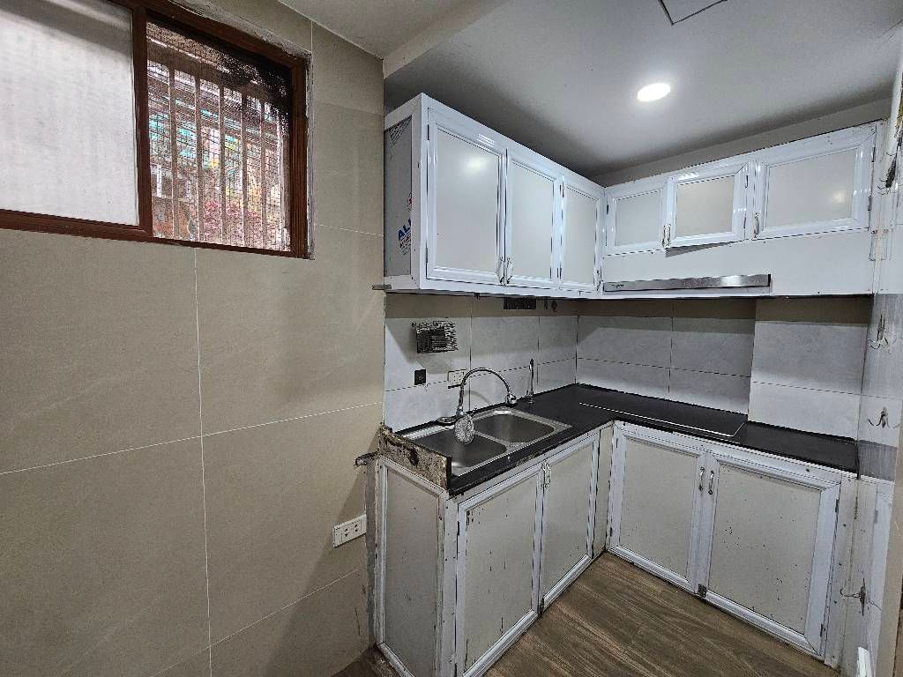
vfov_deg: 89.9
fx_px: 339
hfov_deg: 106.2
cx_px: 452
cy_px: 338
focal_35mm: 13
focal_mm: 2.2
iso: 125
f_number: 2.2
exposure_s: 1/50.3
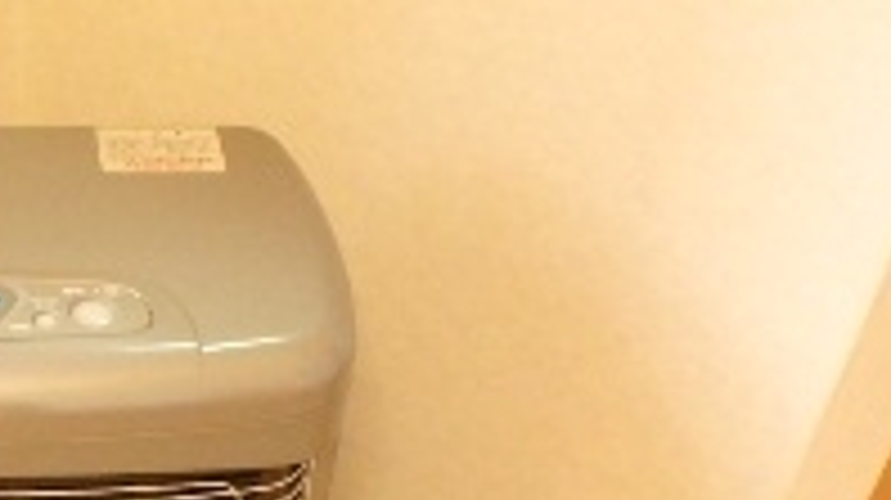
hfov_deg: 26.6
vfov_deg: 15.8
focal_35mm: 74
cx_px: -63
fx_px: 1747
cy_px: 541
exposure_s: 1/30
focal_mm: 3.7
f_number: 3.5
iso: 640
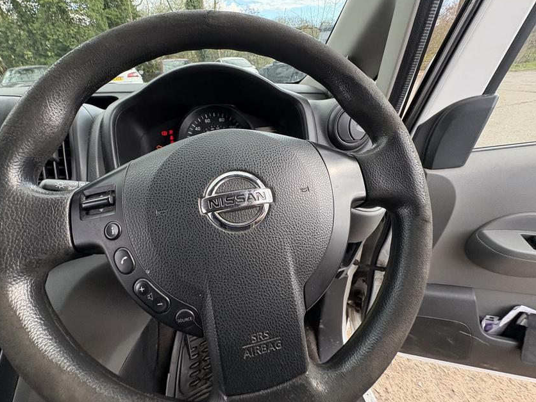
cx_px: 249
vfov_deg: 81.7
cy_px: 197
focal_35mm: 15
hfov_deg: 98.0
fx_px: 232
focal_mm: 2.22
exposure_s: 1/141
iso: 100
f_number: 2.2
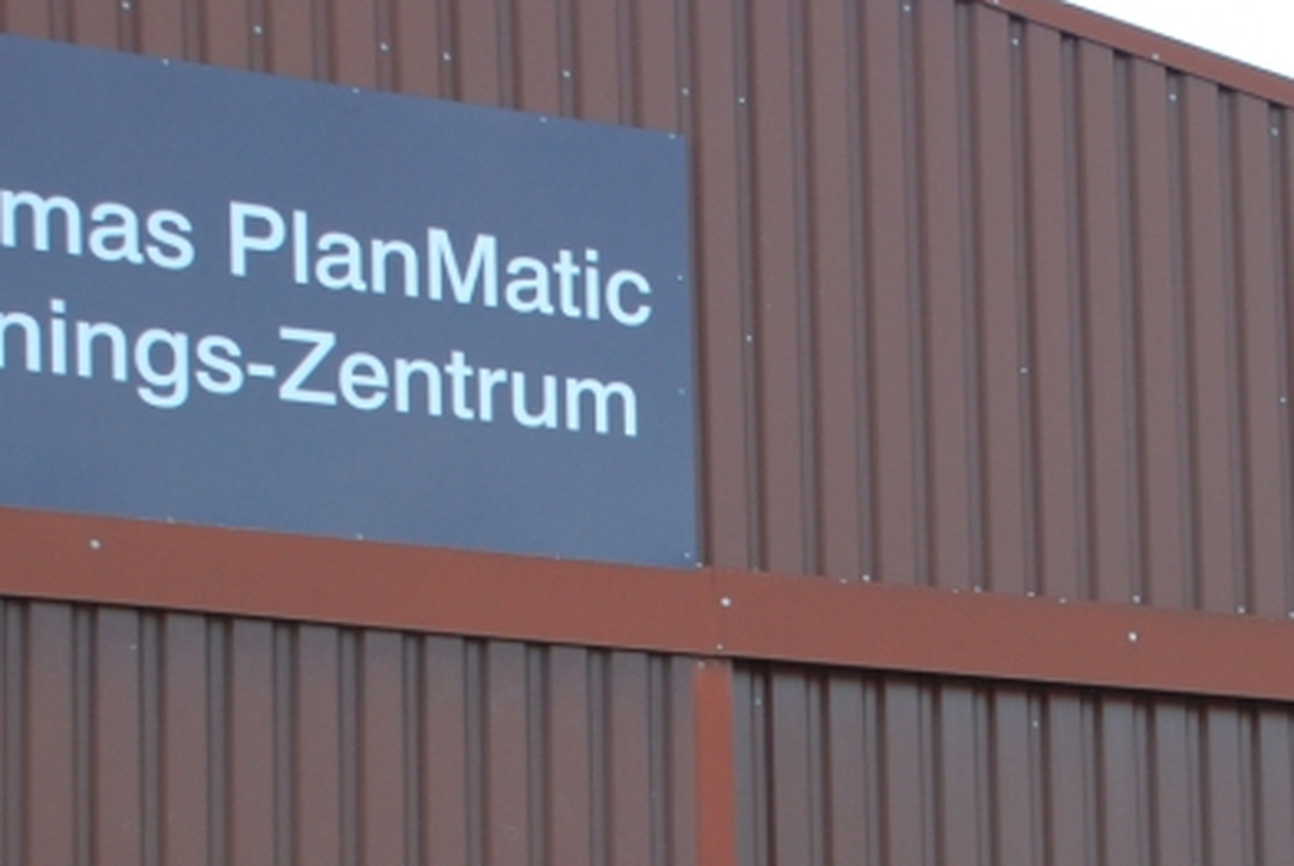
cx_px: 1106
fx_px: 4365
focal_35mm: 121
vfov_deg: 11.1
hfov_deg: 16.7
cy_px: 1075
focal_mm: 31
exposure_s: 1/160
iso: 400
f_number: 6.3
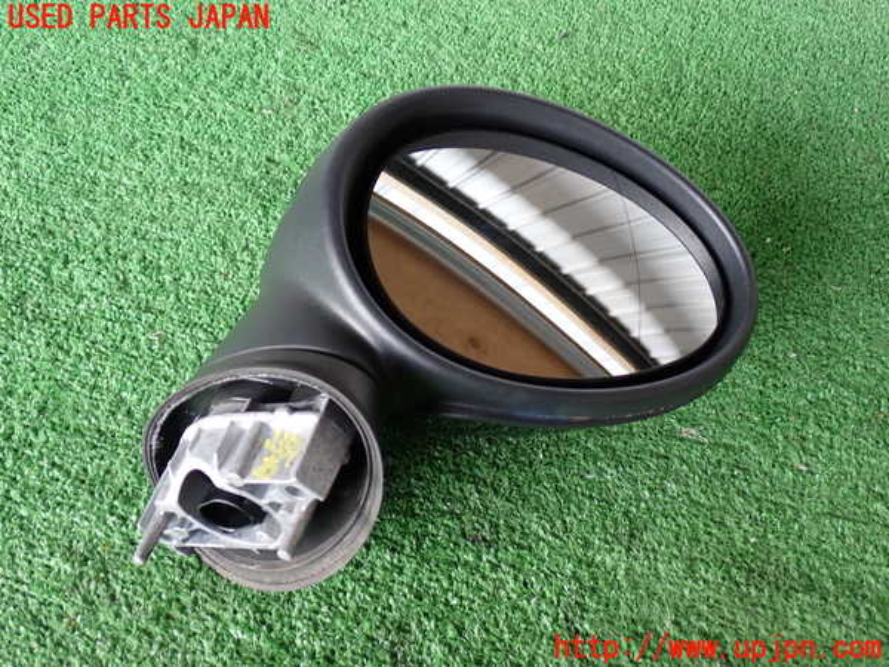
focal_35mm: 36
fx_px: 925
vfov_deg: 39.7
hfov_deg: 51.4
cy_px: 334
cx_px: 444
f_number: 2.5
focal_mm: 6.37
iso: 200
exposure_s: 1/50
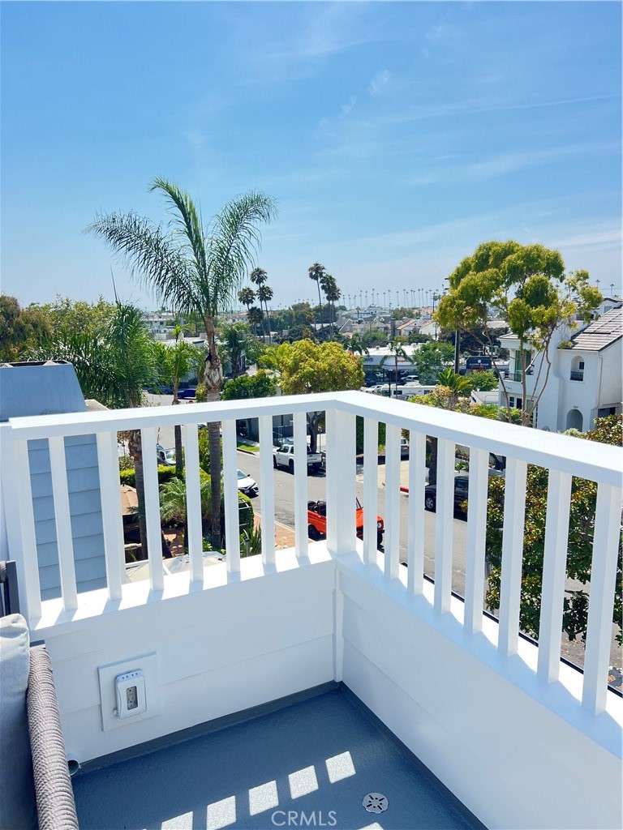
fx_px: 624
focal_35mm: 26
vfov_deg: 67.3
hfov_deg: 53.1
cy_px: 415
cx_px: 312
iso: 50
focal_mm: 5.7
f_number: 1.5
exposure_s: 1/1575
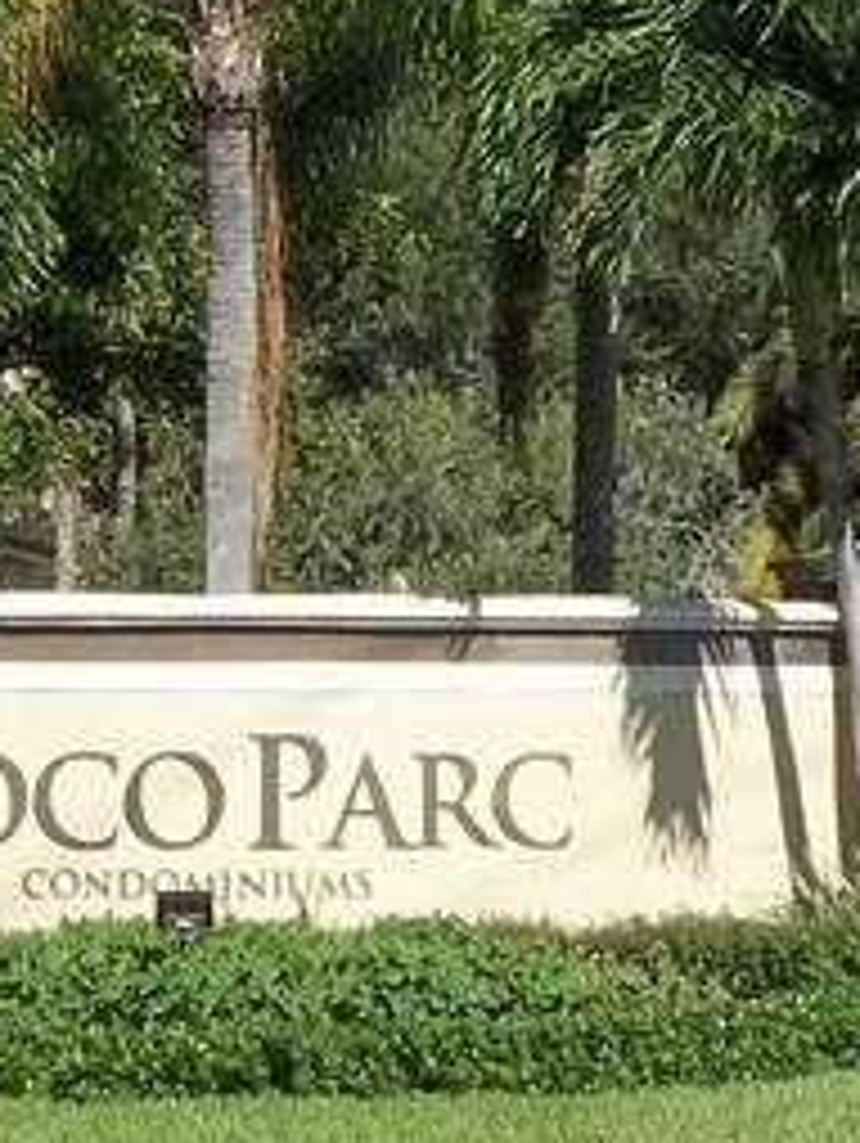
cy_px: 441
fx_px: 4266
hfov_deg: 11.5
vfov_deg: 15.3
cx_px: 230
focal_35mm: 129
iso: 64
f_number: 8.8
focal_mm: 5.7
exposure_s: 1/160
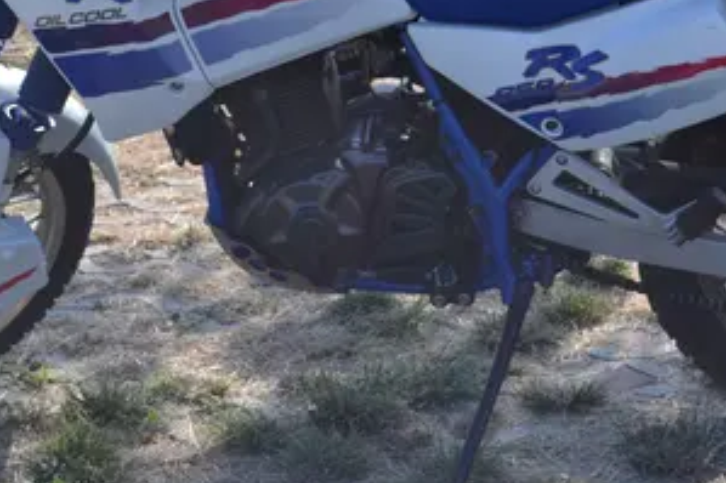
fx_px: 2257
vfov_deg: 12.1
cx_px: 371
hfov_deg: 18.3
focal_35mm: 112
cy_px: 28
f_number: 7.1
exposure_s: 1/200
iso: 100
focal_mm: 36
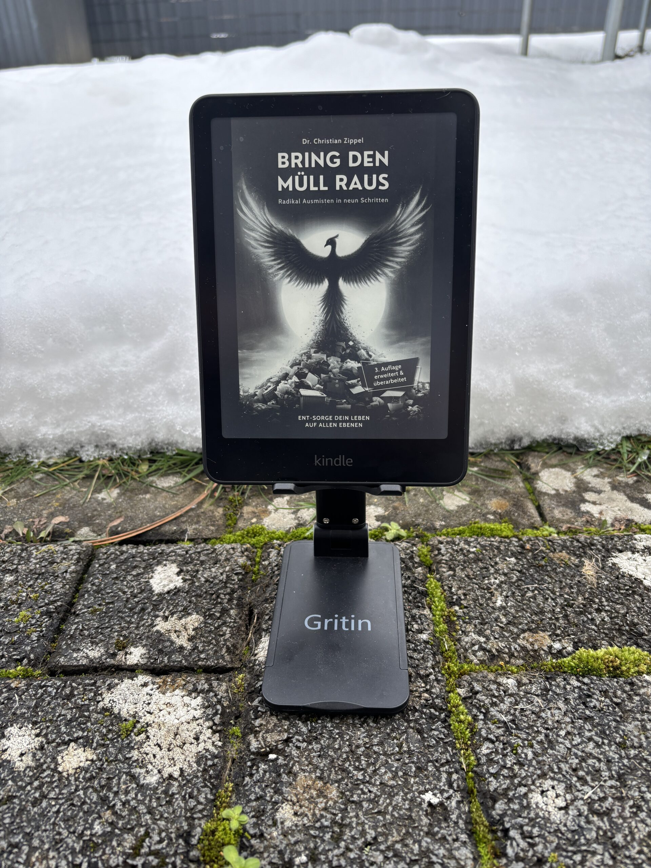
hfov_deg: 53.1
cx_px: 326
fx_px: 652
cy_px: 434
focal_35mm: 26
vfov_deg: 67.3
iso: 32
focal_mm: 5.96
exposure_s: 1/124
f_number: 1.6
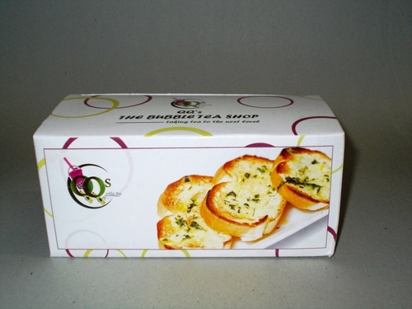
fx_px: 524
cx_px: 206
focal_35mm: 44
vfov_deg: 32.9
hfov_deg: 42.9
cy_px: 154
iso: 200
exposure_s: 1/30
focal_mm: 7.9
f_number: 4.2
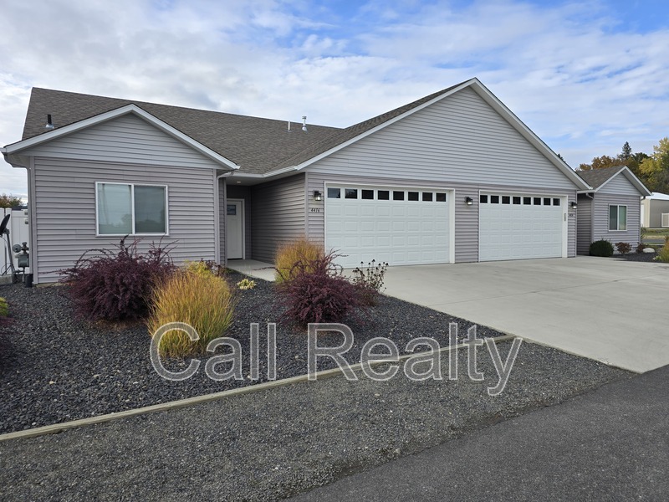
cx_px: 334
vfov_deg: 58.9
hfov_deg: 73.9
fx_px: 445
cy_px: 251
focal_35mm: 23
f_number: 1.7
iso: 12
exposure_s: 1/451
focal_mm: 6.3
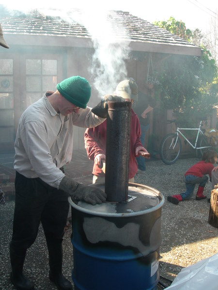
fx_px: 319
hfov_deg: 37.7
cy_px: 145
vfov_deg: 49.0
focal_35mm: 38
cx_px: 109
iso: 50
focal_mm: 7.8
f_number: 4.8
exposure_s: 1/118
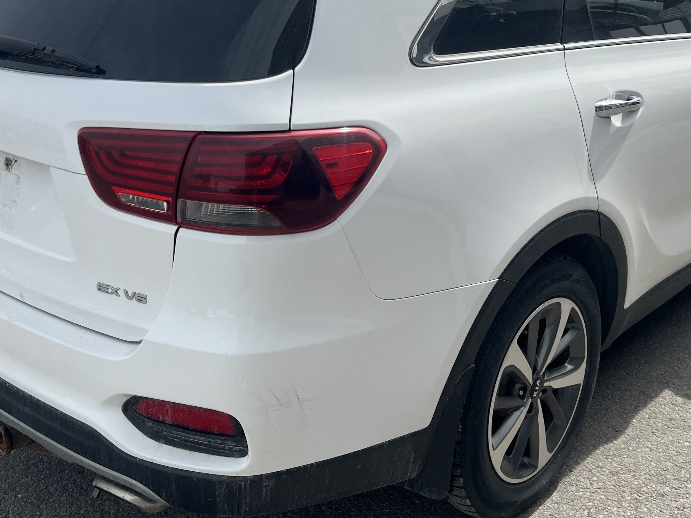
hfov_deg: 42.9
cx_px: 365
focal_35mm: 44
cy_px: 191
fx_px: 878
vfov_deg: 32.7
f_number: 1.5
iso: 50
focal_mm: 5.7
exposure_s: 1/4831
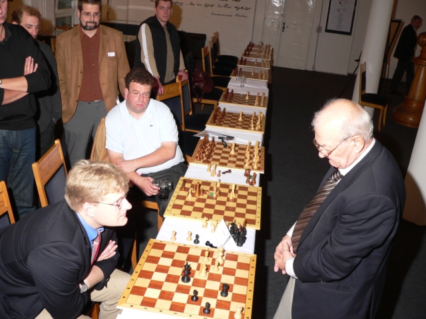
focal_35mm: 36
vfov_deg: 39.7
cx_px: 213
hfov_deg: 51.4
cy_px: 160
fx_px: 443
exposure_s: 1/60
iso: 100
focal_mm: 6
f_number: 2.8
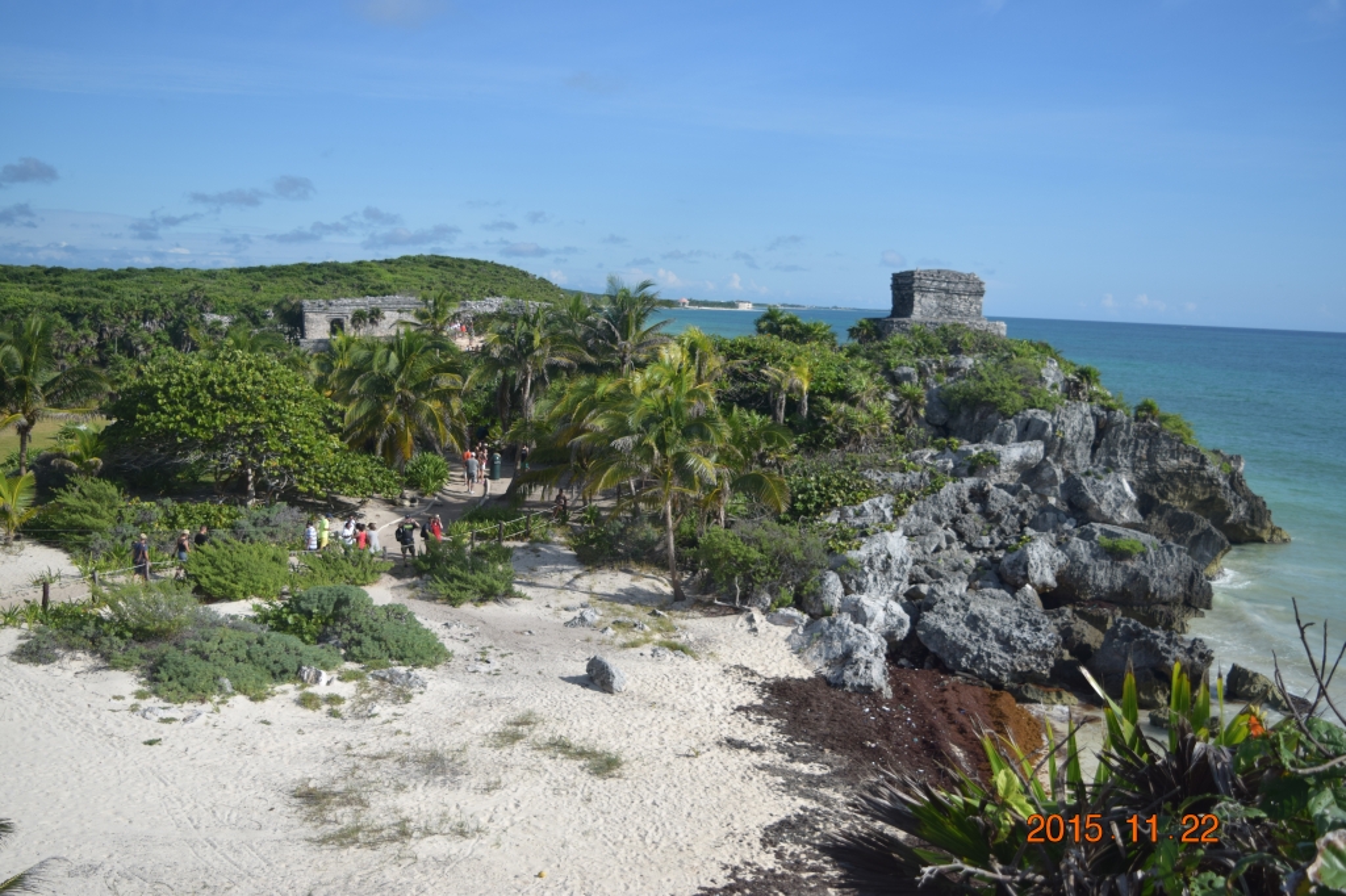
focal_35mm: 38
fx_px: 1402
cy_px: 448
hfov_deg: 51.3
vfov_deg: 35.5
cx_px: 673
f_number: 4
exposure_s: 1/2000
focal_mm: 25
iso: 200
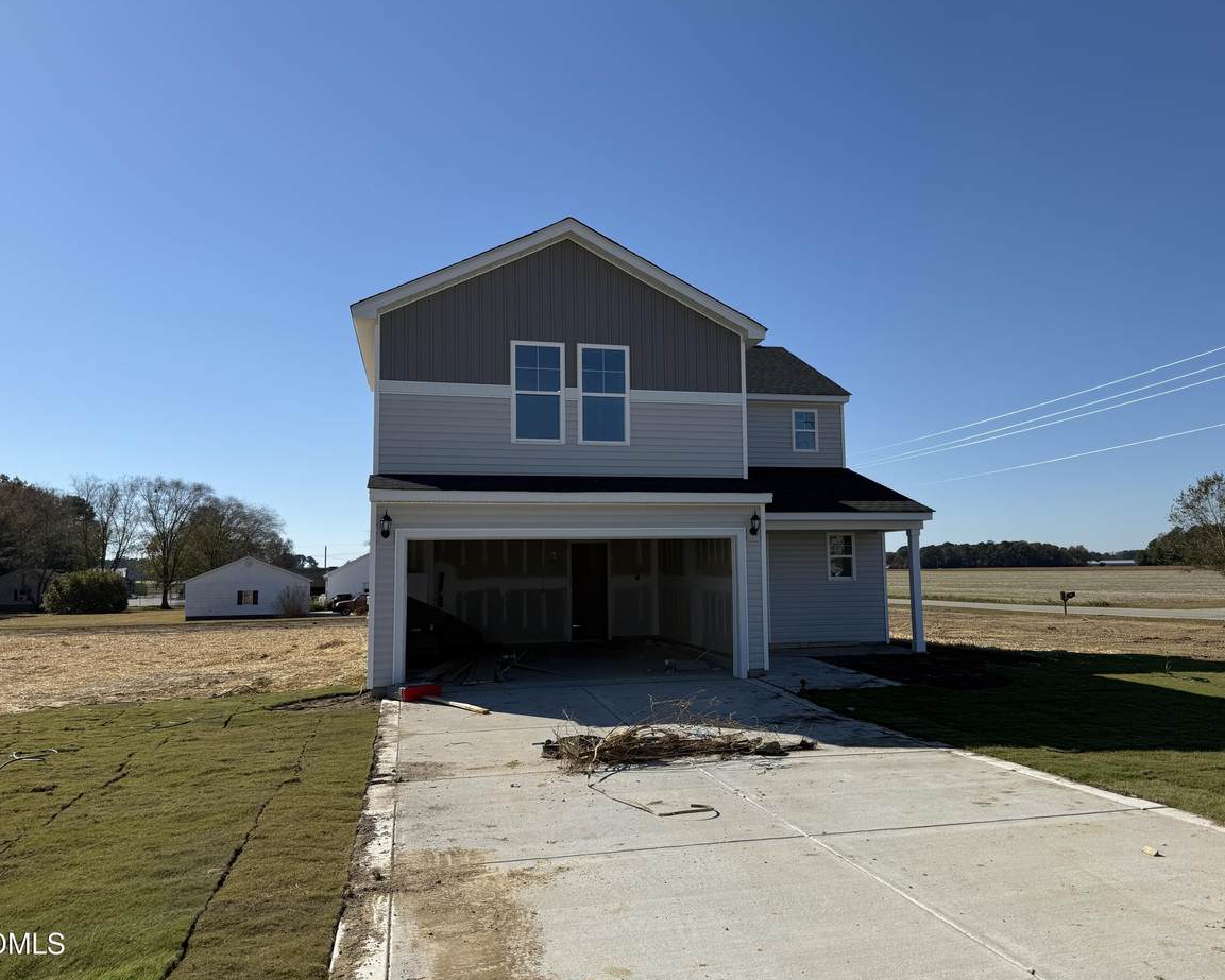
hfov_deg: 65.9
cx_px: 664
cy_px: 481
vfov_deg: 54.9
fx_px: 943
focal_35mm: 26
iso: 80
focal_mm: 6.76
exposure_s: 1/6711
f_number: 1.78
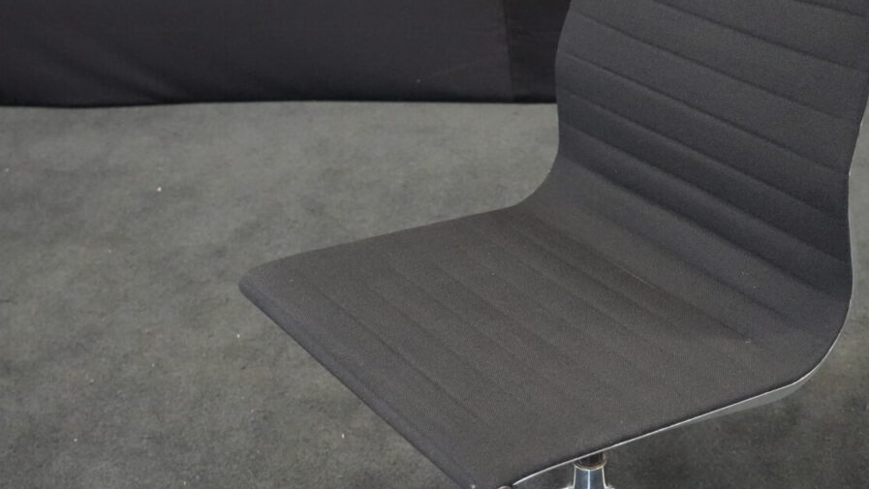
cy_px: 307
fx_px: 1198
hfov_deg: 39.3
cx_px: 597
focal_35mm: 52
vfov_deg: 23.0
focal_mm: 29
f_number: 4
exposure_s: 1/125
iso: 12800
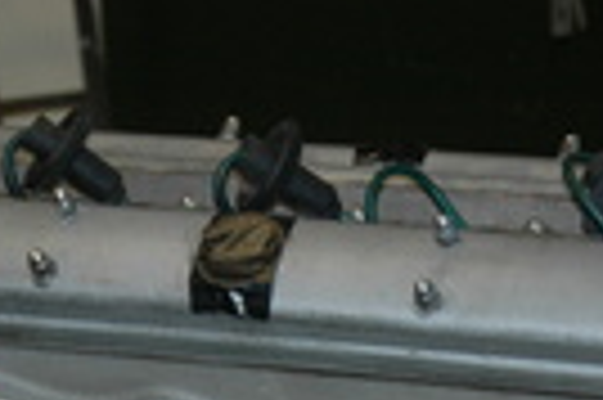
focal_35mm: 162
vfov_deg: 8.2
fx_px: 2708
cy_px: 670
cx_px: 338
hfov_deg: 12.7
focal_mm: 29
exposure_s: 1/60
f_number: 4
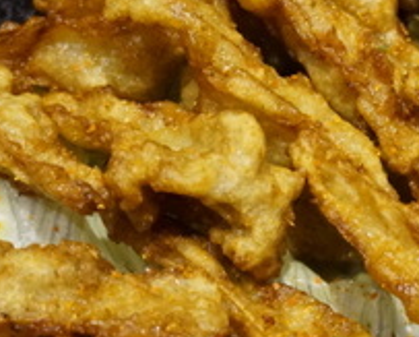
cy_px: 204
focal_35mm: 115
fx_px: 1428
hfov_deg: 16.3
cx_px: 433
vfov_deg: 13.4
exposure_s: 1/60
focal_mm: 26
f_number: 4.5
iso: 3200
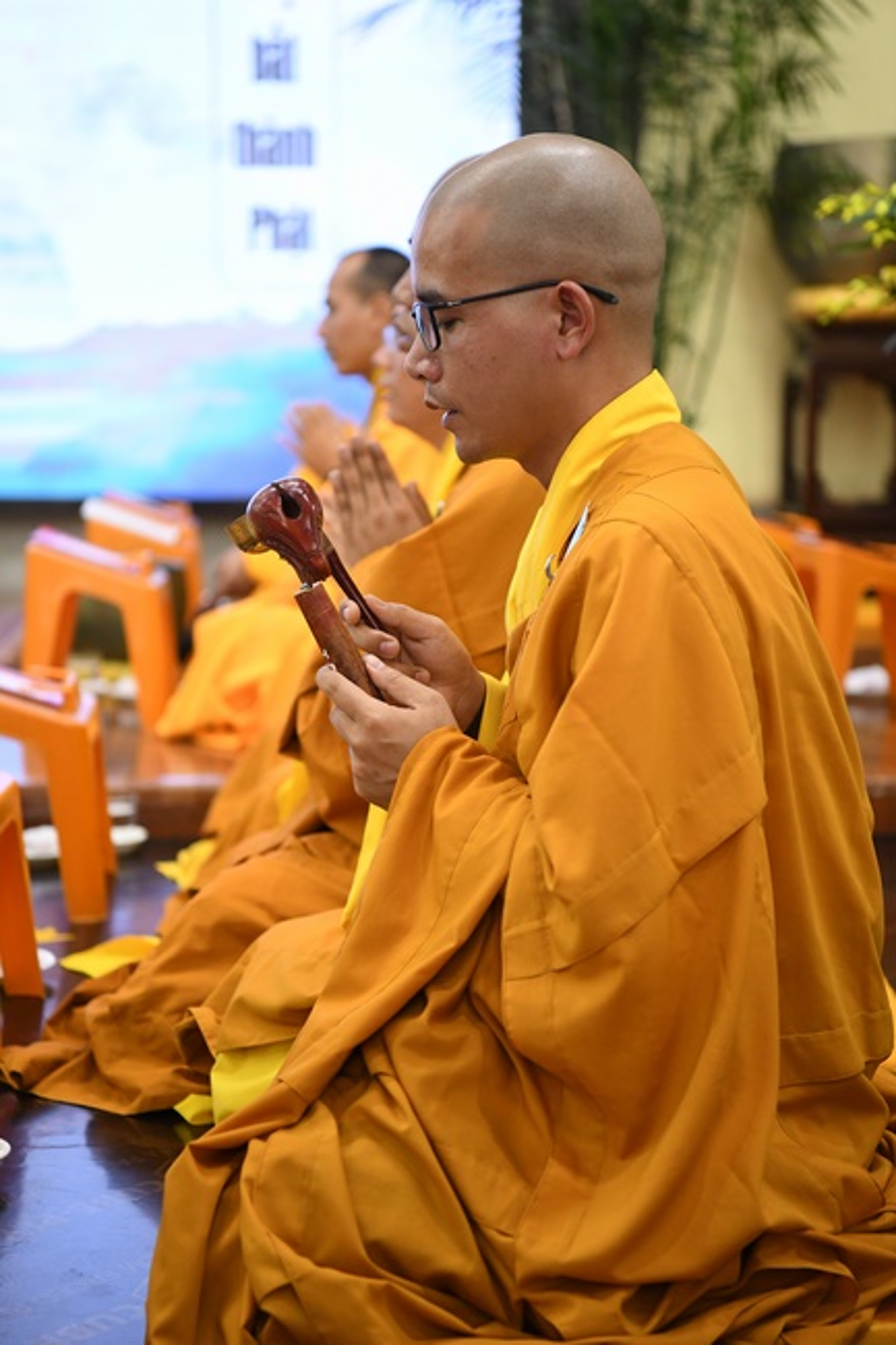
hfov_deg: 19.4
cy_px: 672
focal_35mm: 70
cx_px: 448
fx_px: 2615
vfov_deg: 28.9
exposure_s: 1/160
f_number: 3.2
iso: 2500
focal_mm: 70
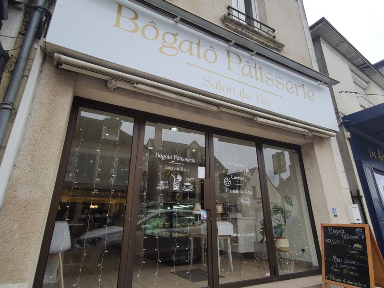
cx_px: 192
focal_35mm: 16
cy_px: 144
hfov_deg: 94.5
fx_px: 177
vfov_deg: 78.0
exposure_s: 1/140
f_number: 2.2
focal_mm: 2.35
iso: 100
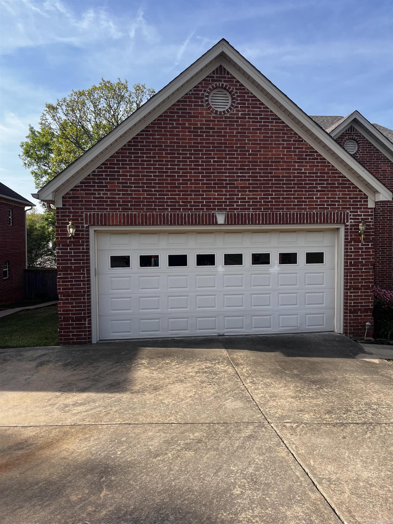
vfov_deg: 67.3
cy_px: 262
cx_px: 196
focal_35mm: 26
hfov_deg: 53.1
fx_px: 394
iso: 50
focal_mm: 5.1
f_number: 1.6
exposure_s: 1/1558
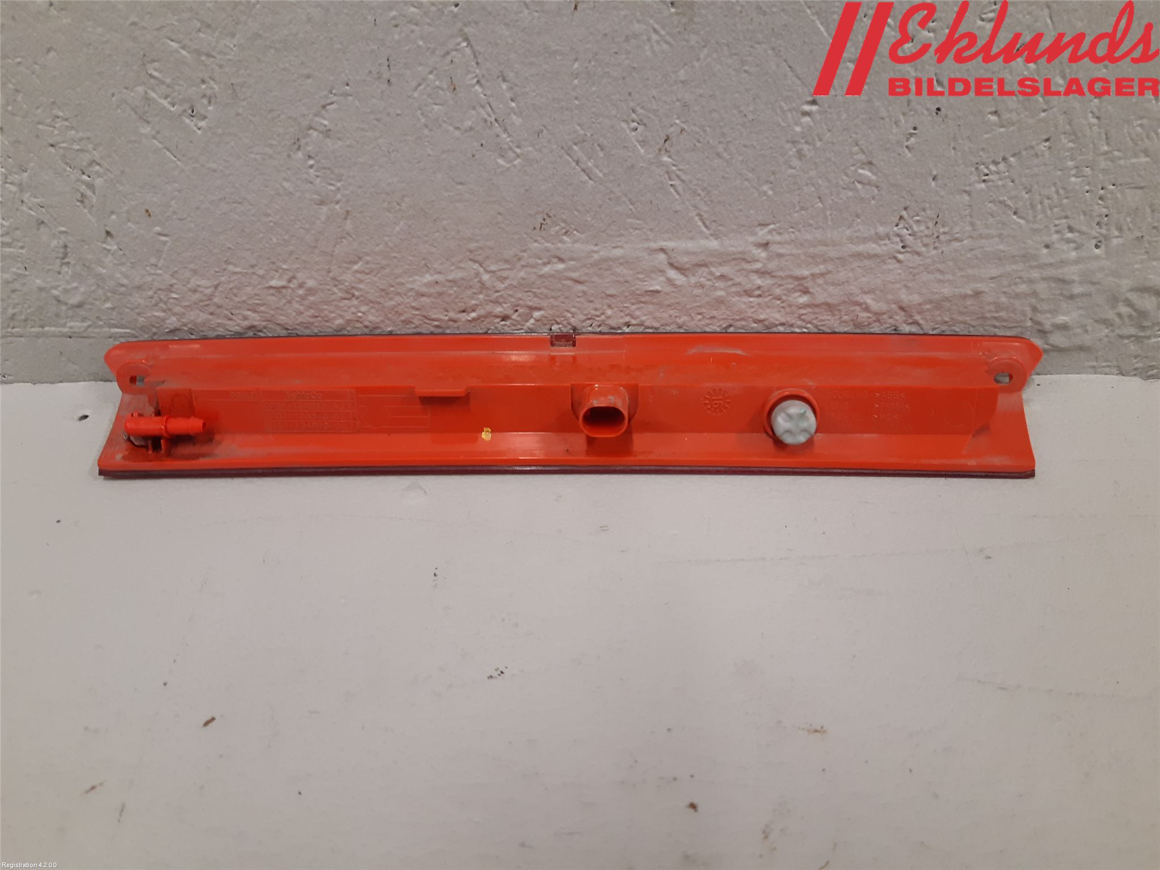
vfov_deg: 53.1
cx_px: 580
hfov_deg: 67.3
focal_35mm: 26
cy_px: 435
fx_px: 871
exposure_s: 1/50
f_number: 1.7
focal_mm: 3.93
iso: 125
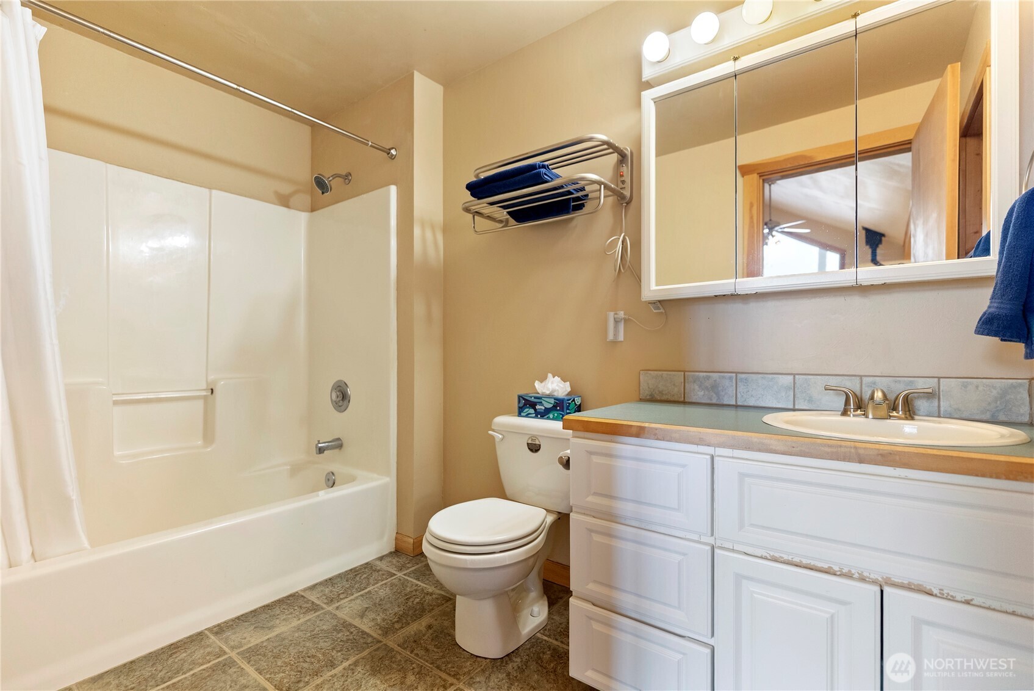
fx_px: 457
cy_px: 346
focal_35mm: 16
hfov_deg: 97.1
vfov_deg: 74.2
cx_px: 517
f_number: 2.8
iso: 400
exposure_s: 1/40
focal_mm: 15.9
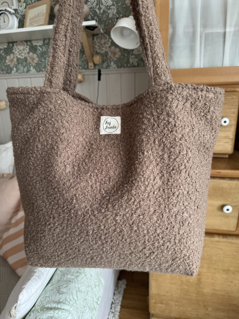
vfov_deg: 71.6
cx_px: 120
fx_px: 221
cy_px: 160
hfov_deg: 56.8
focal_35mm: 24
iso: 400
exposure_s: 1/60
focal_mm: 6.76
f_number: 1.78
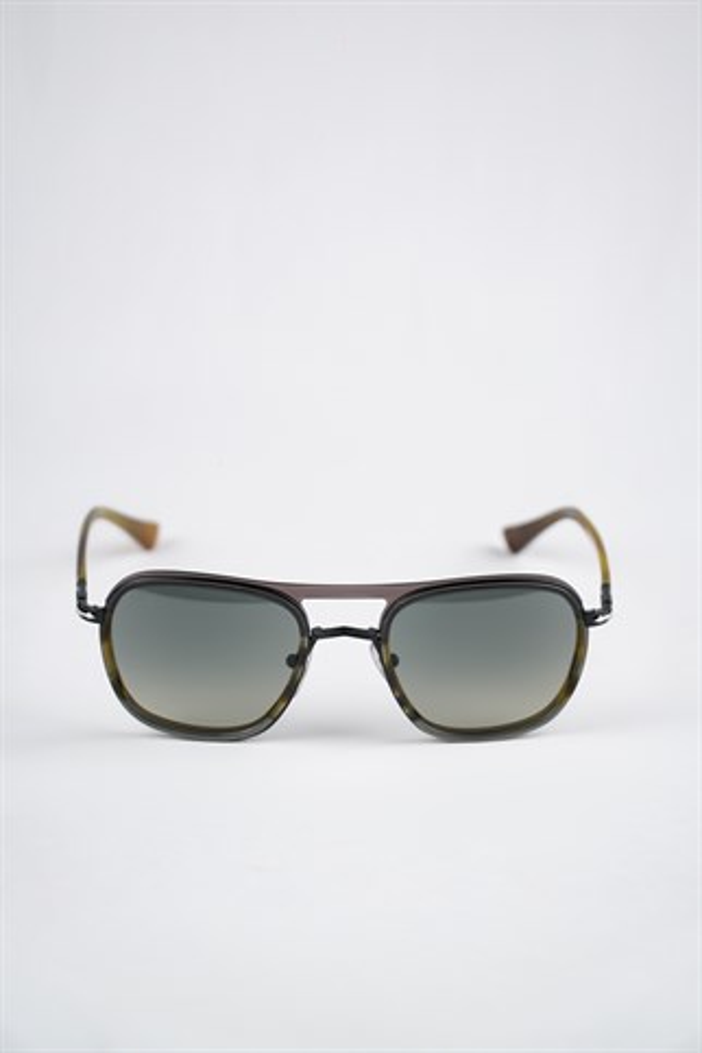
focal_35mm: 132
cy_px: 526
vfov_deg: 15.5
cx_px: 351
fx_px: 3861
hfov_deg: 10.4
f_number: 4.5
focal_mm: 88
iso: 100
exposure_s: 1/125
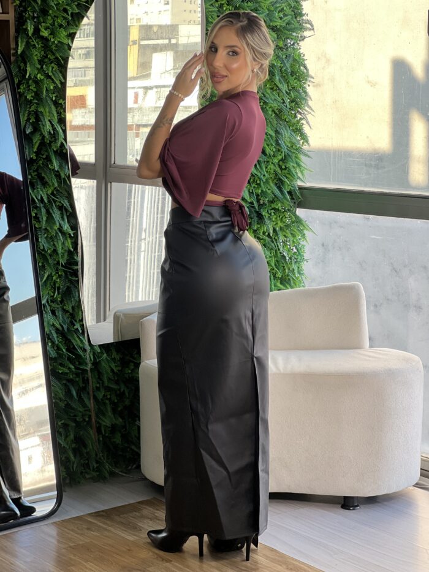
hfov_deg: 19.1
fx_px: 1272
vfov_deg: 25.3
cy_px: 286
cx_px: 214
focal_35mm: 77
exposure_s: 1/120
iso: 80
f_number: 2.8
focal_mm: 9
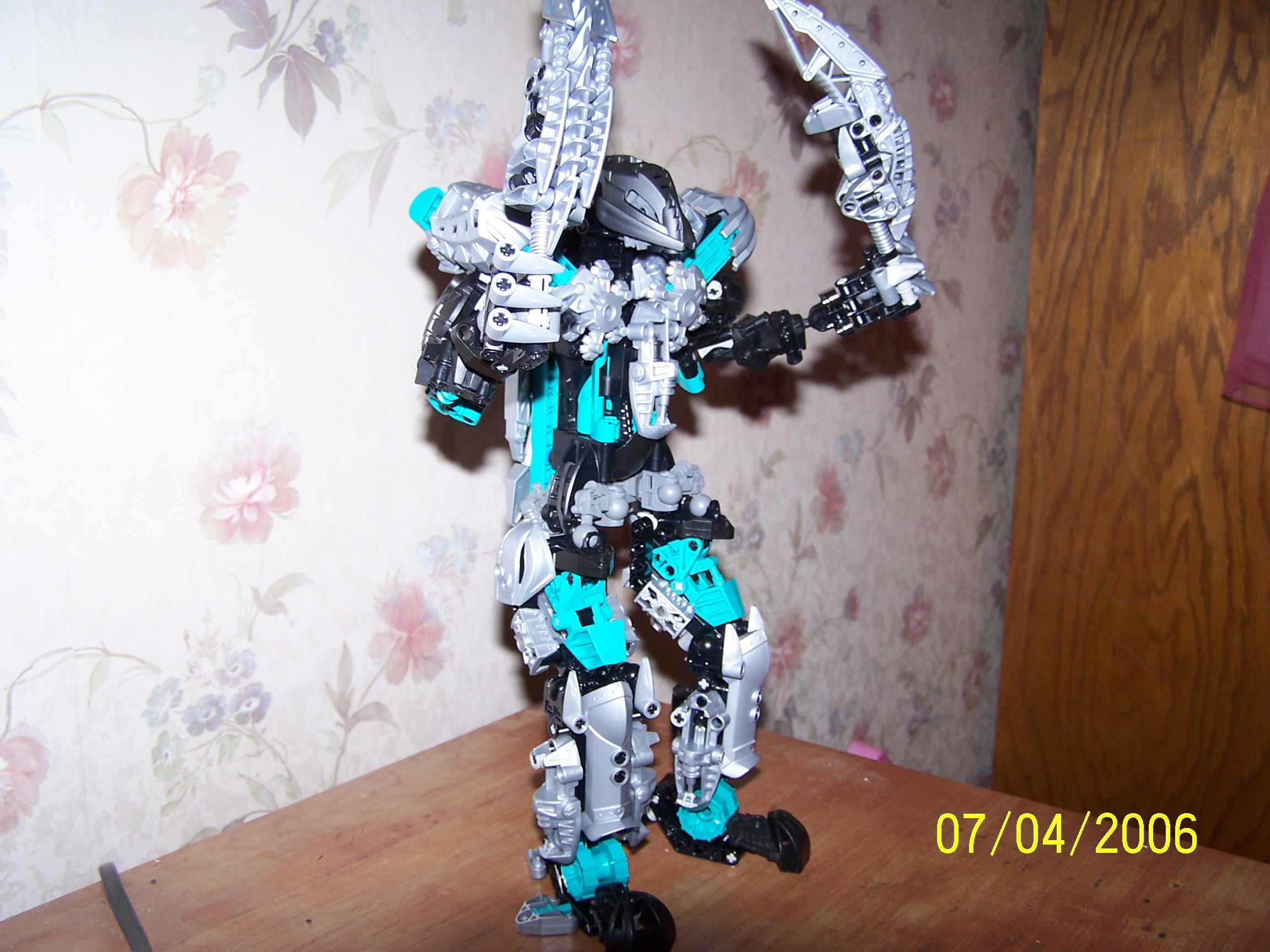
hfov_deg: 49.0
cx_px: 635
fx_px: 1394
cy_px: 476
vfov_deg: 37.7
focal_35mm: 38
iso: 80
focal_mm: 6.3
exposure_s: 1/60
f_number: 2.8
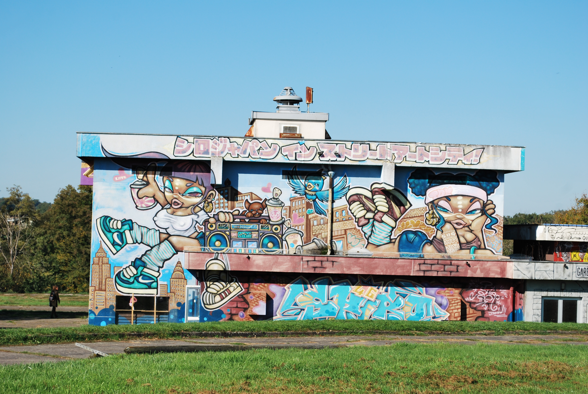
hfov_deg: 24.6
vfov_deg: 16.6
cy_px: 197
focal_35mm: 82
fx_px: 1349
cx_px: 294
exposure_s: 1/320
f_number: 9
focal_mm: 55
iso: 100
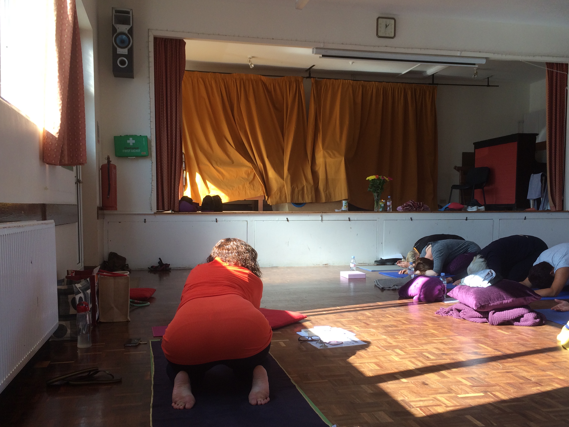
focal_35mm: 36
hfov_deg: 51.3
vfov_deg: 39.5
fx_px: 592
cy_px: 250
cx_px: 308
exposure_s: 1/184
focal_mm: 4.15
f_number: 2.2
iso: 32
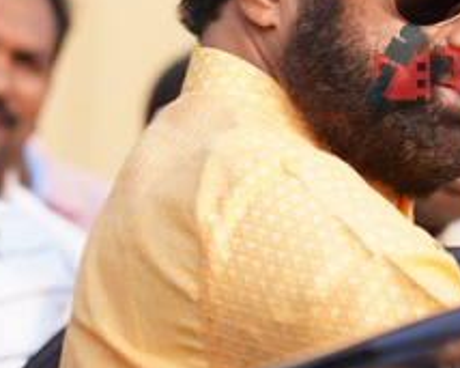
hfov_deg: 6.4
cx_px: 531
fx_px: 4069
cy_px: -41
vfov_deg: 5.2
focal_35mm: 299
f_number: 4
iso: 125
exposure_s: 1/250
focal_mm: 105
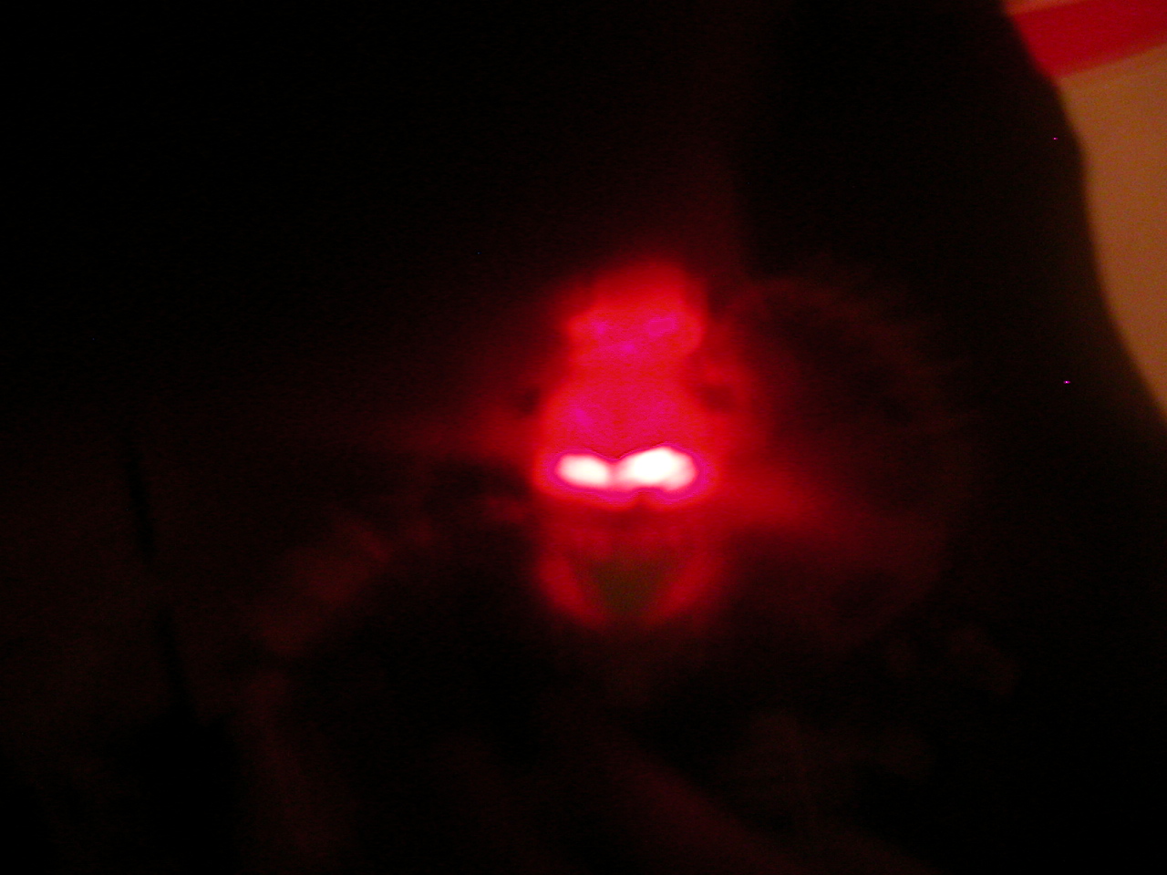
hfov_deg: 50.1
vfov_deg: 38.7
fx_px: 1247
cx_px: 584
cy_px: 438
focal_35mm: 37
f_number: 2.7
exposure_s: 1
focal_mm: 5.6
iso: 400
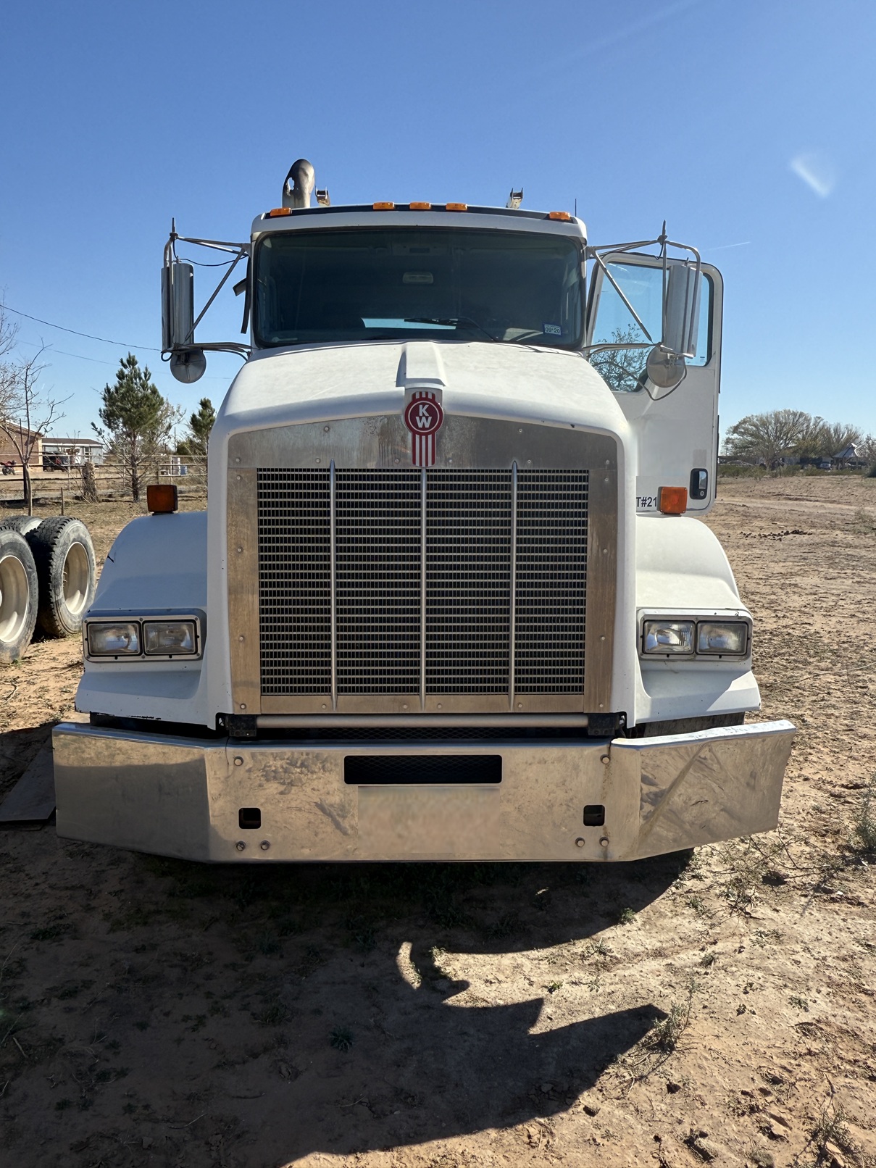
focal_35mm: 26
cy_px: 584
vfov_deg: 67.3
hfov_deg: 53.1
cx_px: 438
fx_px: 877
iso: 40
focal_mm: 2.22
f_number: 2.2
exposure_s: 1/1976
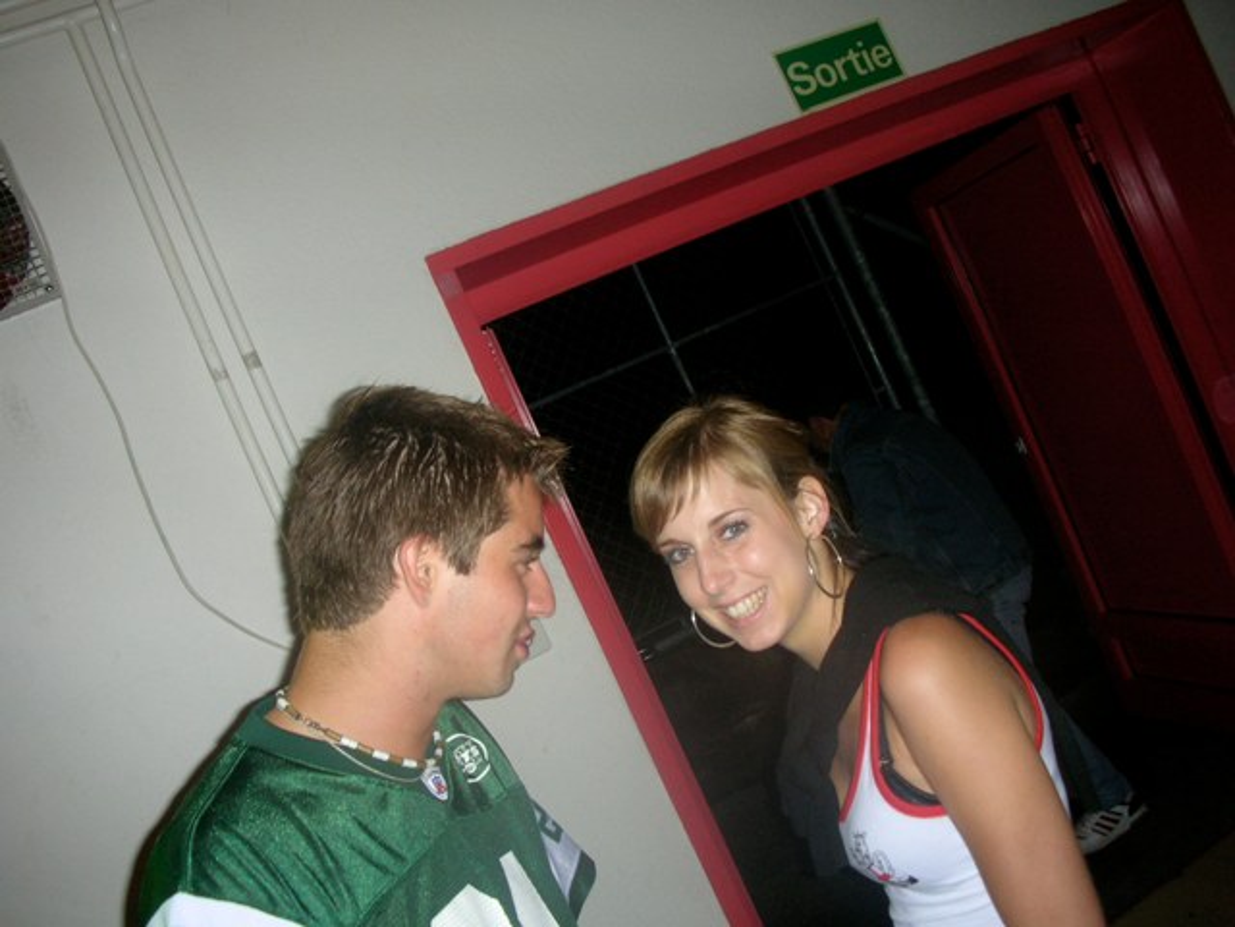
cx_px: 618
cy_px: 464
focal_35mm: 35
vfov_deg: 40.7
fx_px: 1249
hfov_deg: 52.6
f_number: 3
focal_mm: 5.8
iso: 102
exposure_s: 1/60.1
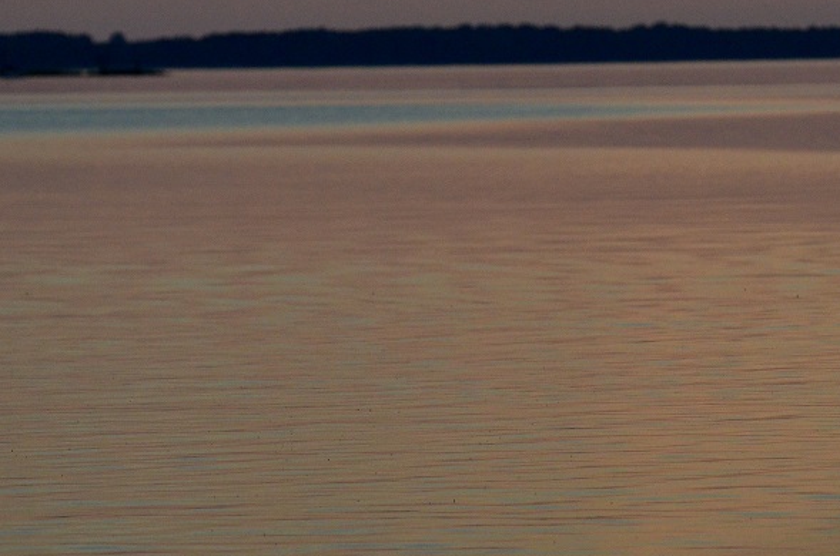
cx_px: 450
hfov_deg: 5.6
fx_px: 8588
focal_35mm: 369
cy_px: 262
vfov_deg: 3.7
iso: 1600
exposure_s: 1/5000
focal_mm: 145
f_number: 5
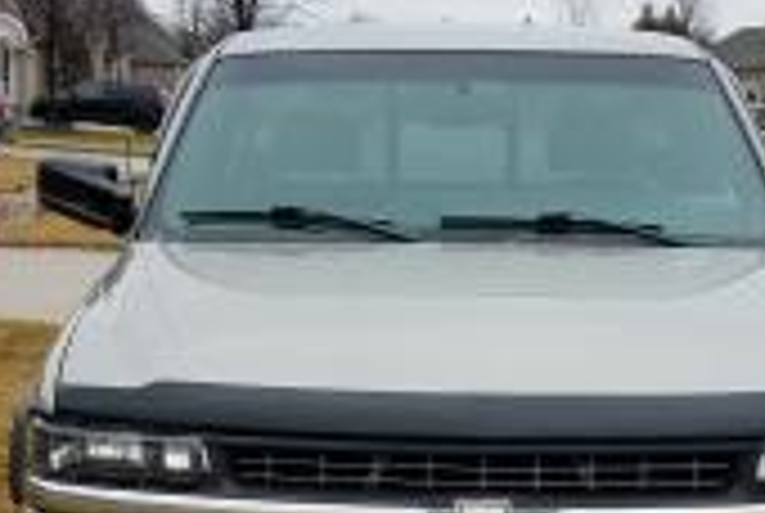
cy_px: 405
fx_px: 1703
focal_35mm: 80
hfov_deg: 25.3
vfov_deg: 17.0
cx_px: 387
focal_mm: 4.2
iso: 40
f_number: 1.7
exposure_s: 1/441
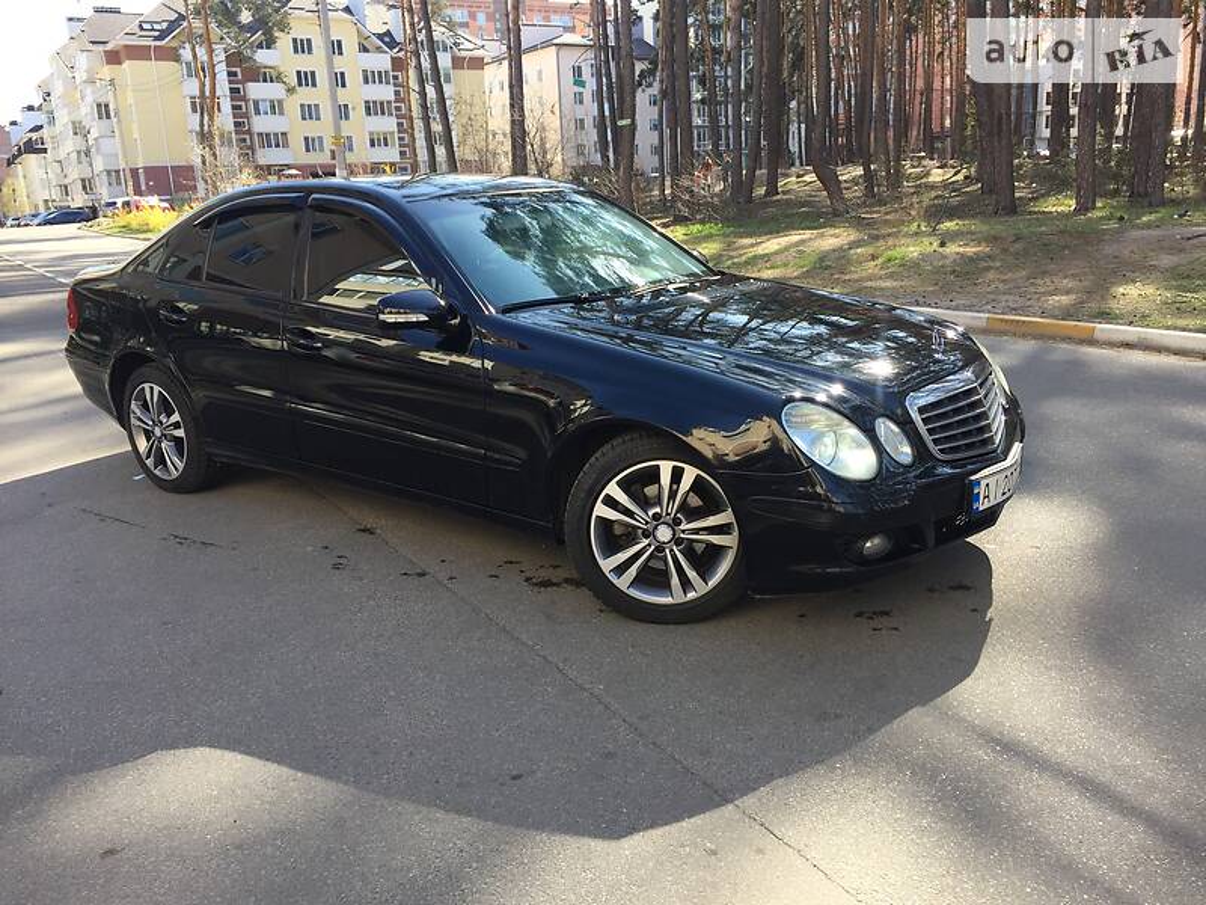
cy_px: 452
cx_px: 603
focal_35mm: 29
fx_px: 1010
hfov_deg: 61.7
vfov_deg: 48.2
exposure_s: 1/359
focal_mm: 4.2
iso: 32
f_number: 2.2
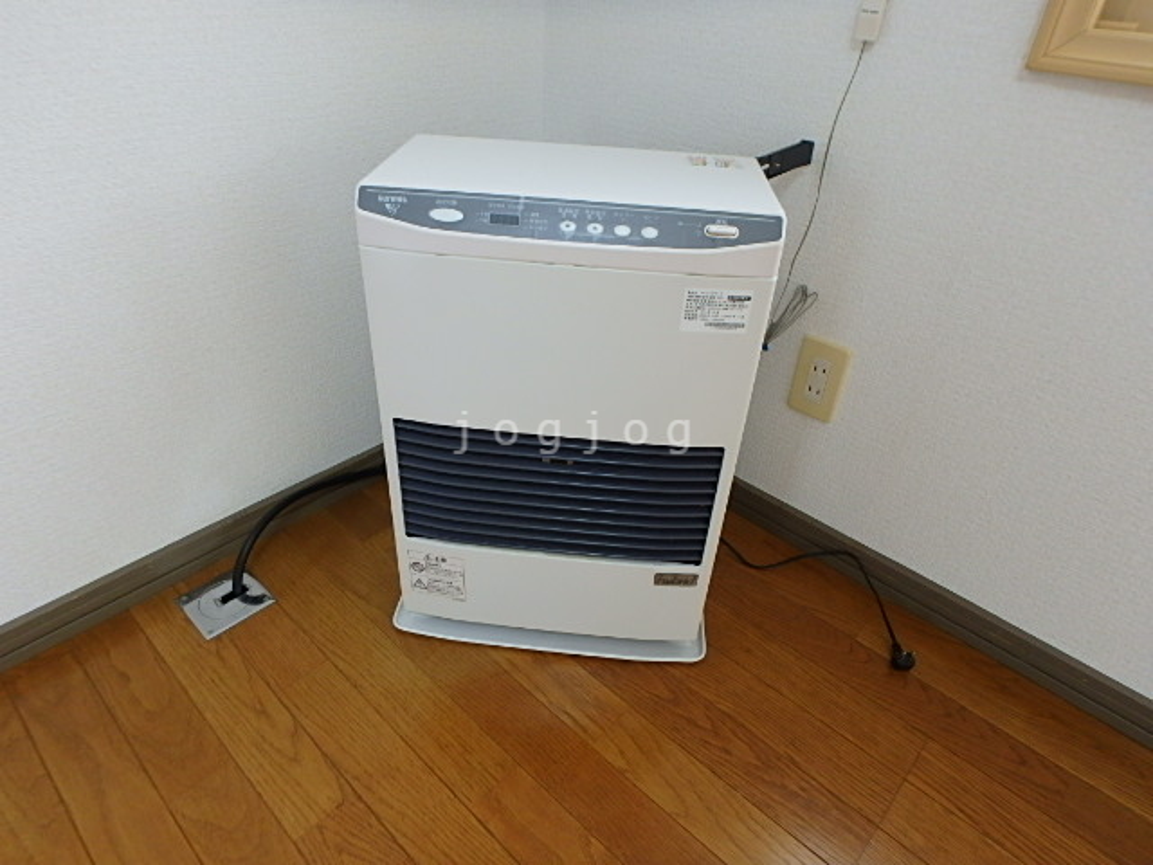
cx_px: 576
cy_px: 432
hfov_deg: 79.0
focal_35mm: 21
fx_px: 699
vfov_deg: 63.4
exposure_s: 1/40
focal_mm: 3.7
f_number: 3.5
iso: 200
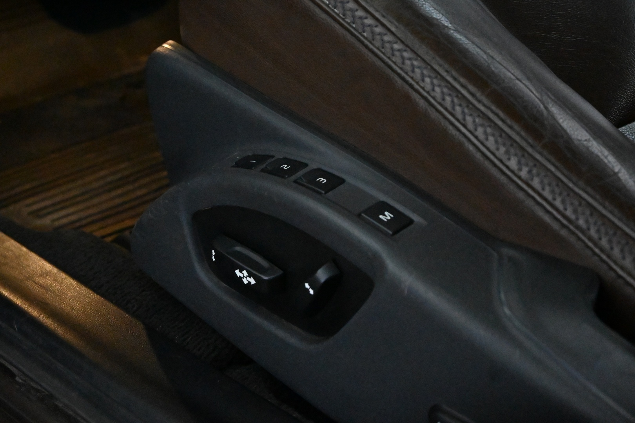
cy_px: 212
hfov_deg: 28.6
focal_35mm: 70
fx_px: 1243
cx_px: 318
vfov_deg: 19.3
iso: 16000
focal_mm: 47
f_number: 6
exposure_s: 1/80
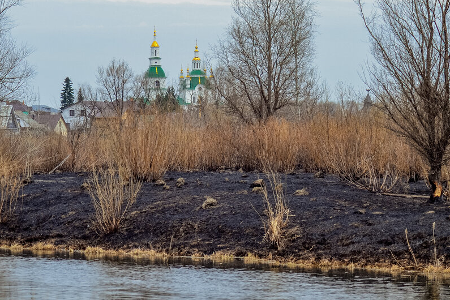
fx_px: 2775
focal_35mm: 222
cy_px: 165
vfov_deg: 6.2
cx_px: 172
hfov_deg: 9.3
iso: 200
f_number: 7.1
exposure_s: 1/400
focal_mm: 98
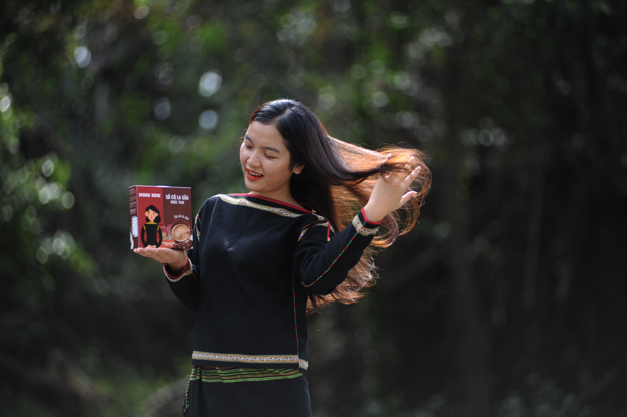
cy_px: 208
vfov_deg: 8.1
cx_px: 314
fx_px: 2959
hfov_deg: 12.1
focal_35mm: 170
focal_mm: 170
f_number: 2.8
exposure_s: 1/500
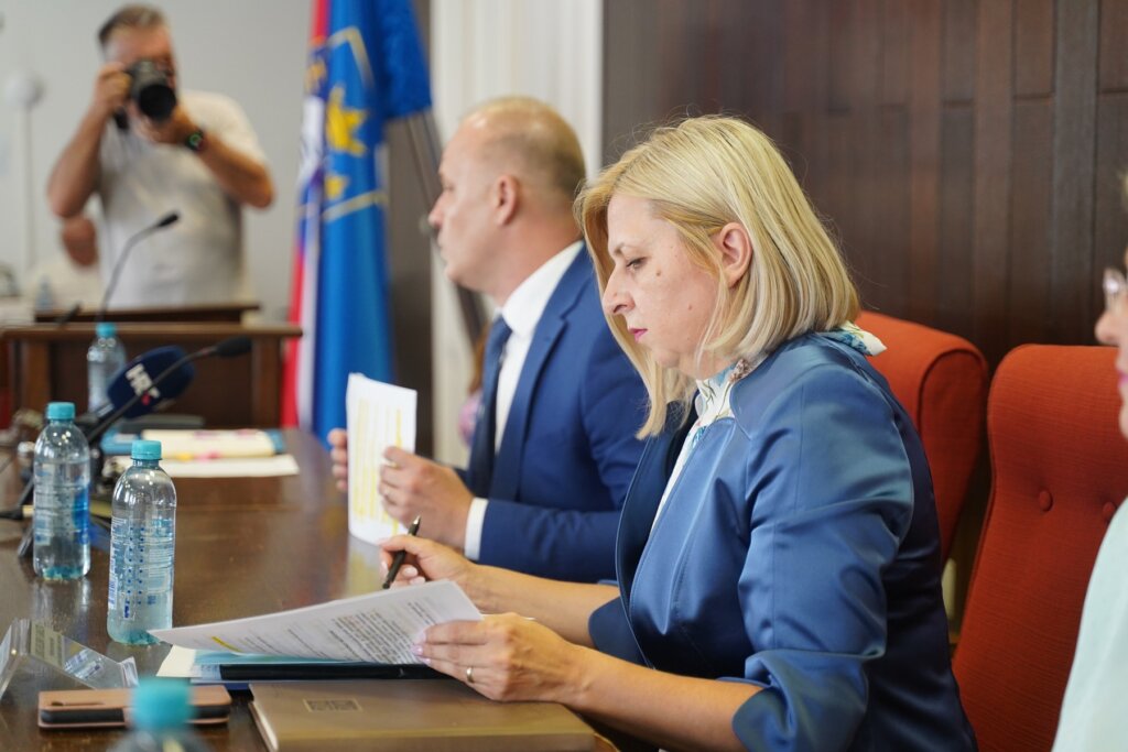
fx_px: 1943
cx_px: 564
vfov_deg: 21.9
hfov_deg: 32.4
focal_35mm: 62
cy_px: 376
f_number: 2.8
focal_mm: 62
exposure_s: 1/320
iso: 2000
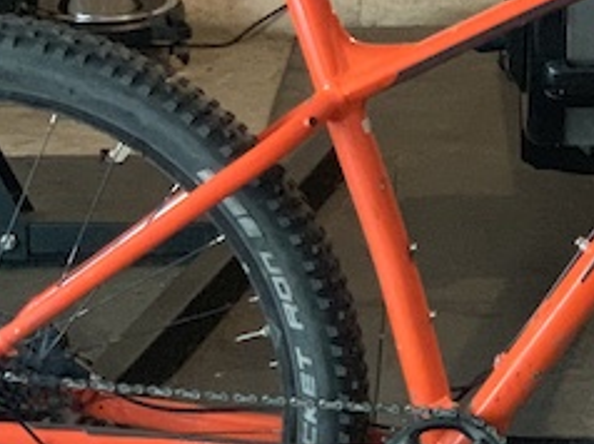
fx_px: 3000
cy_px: 220
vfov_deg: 8.5
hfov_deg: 11.2
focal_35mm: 175
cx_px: 596
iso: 640
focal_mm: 6
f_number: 2.4
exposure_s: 1/30
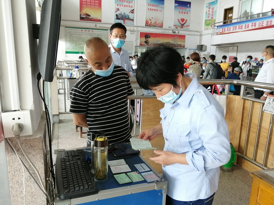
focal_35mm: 26
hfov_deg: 67.3
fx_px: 206
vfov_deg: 53.1
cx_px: 137
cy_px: 102
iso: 100
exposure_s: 1/100
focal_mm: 3.62
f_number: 1.8
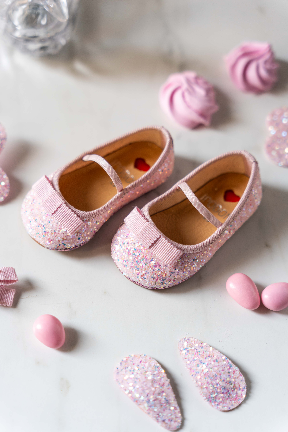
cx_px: 144
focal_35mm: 70
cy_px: 216
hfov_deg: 19.5
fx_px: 840
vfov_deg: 28.8
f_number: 2.8
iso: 160
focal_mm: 70
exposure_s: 1/125
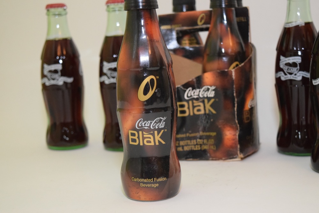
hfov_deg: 31.9
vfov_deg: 21.6
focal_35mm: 63
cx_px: 160
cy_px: 106
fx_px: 558
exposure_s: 1/60
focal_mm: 42
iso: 3200
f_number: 5
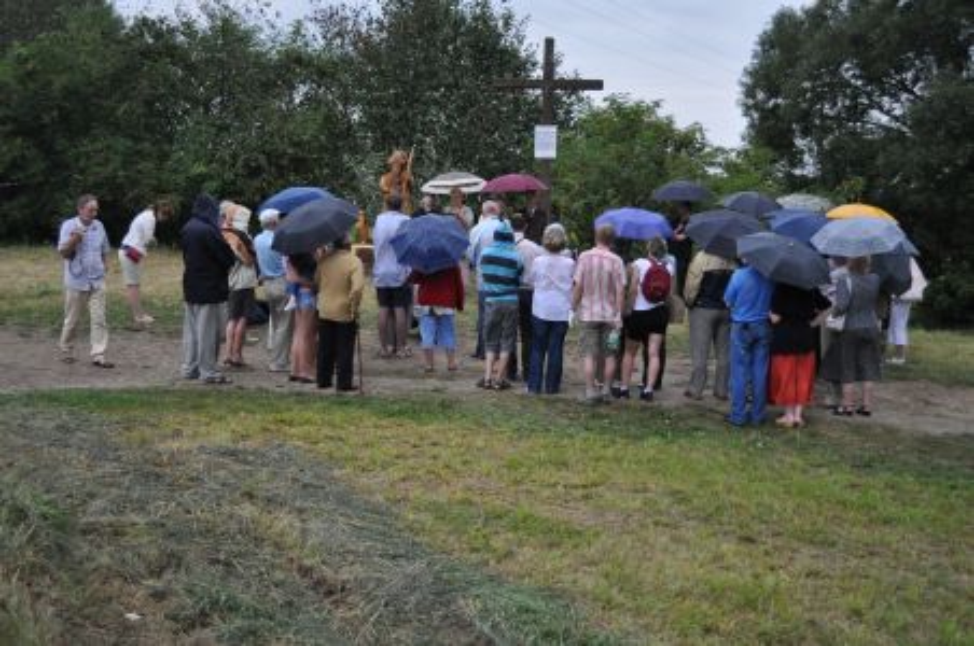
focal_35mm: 39
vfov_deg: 34.1
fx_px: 1054
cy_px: 323
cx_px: 487
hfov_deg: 49.6
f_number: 4.2
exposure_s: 1/800
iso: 800
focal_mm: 26
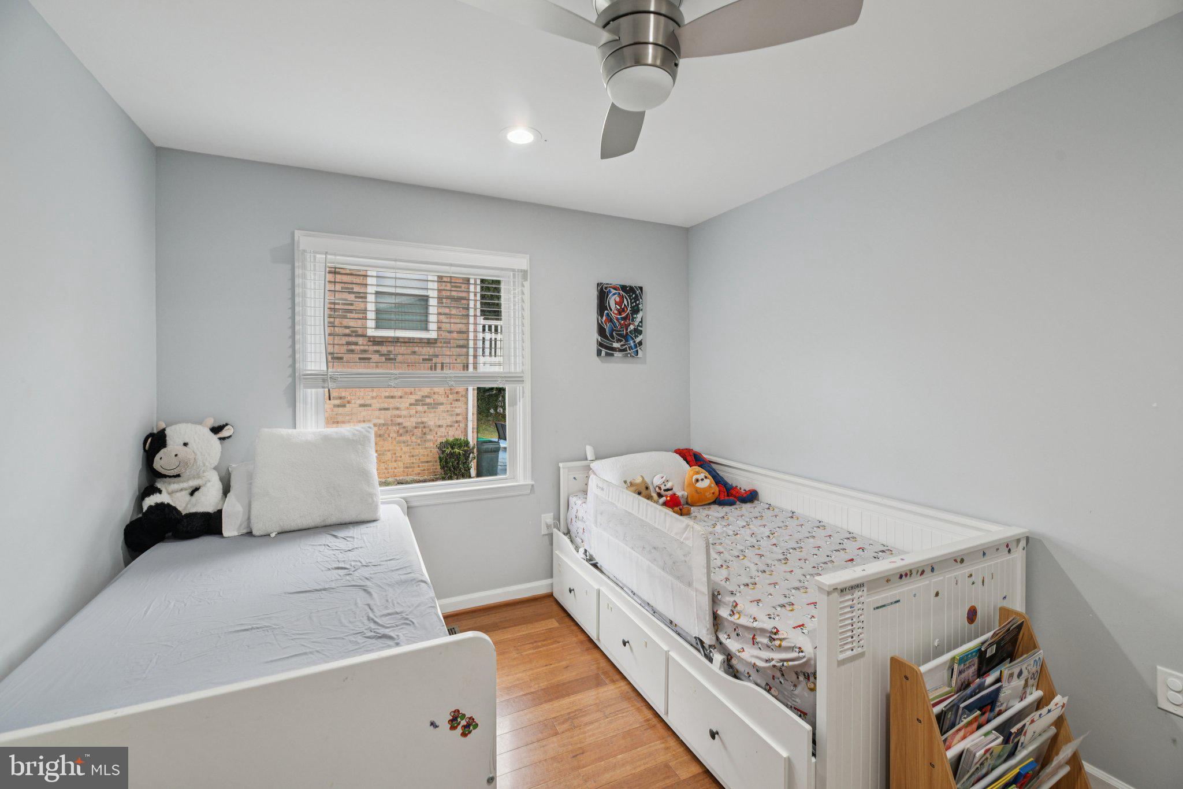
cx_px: 592
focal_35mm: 15
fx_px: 493
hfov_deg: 100.4
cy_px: 394
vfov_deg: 77.3
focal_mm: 15
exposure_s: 1/15
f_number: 8
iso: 220
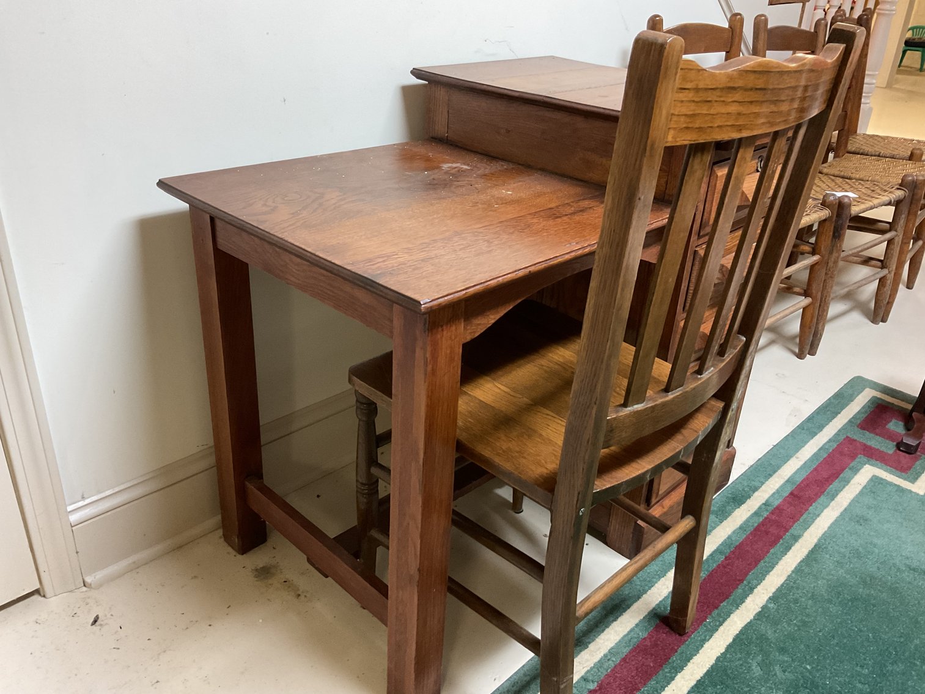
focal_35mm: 29
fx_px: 775
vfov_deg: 48.2
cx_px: 462
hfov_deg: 61.7
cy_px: 347
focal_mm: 3
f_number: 1.8
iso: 200
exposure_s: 1/40
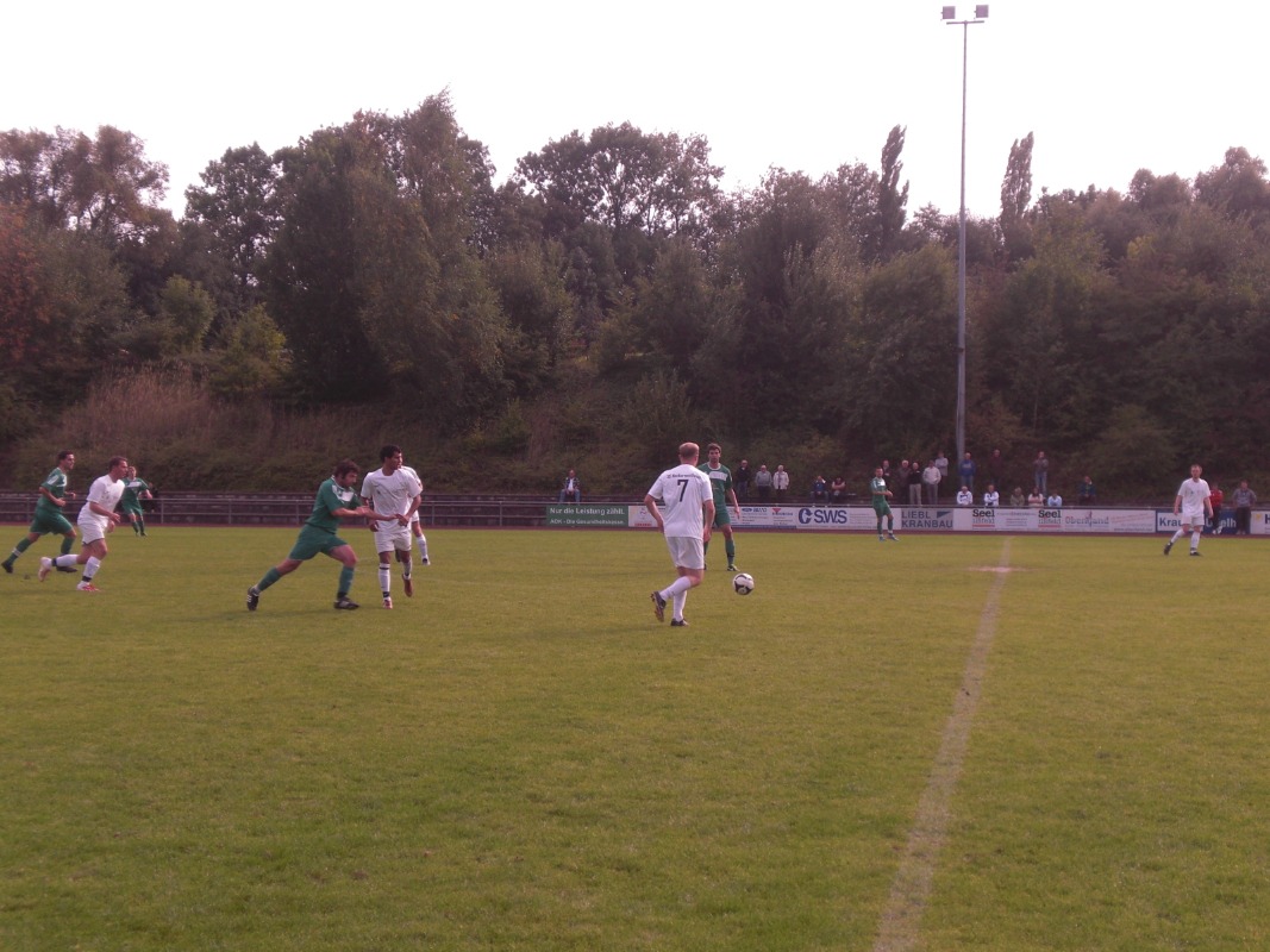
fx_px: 2311
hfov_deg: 30.7
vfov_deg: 23.3
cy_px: 476
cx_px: 635
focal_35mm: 63
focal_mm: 10.4
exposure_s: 1/400
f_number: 4
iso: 64
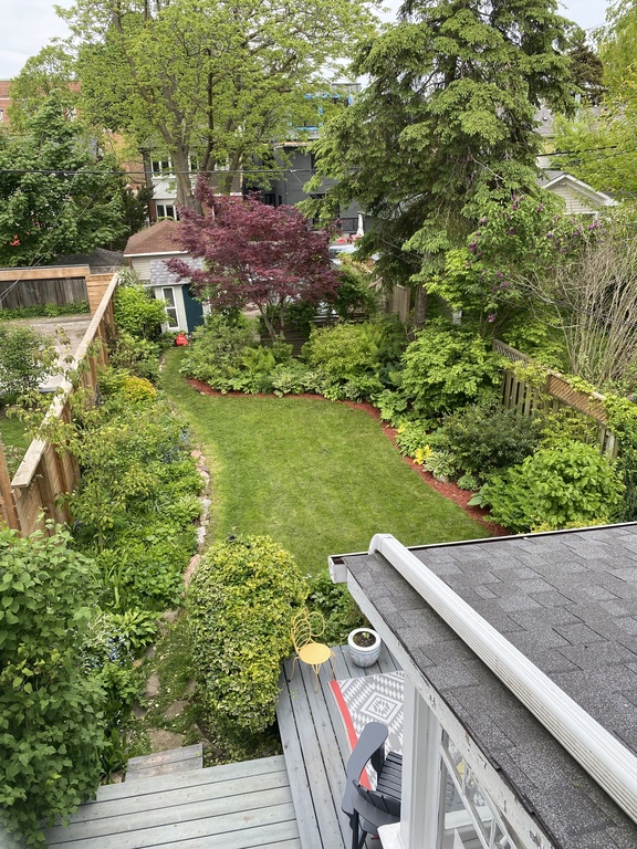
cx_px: 318
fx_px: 638
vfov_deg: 67.3
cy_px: 424
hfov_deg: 53.1
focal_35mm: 26
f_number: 1.8
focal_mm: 4.25
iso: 32
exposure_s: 1/637
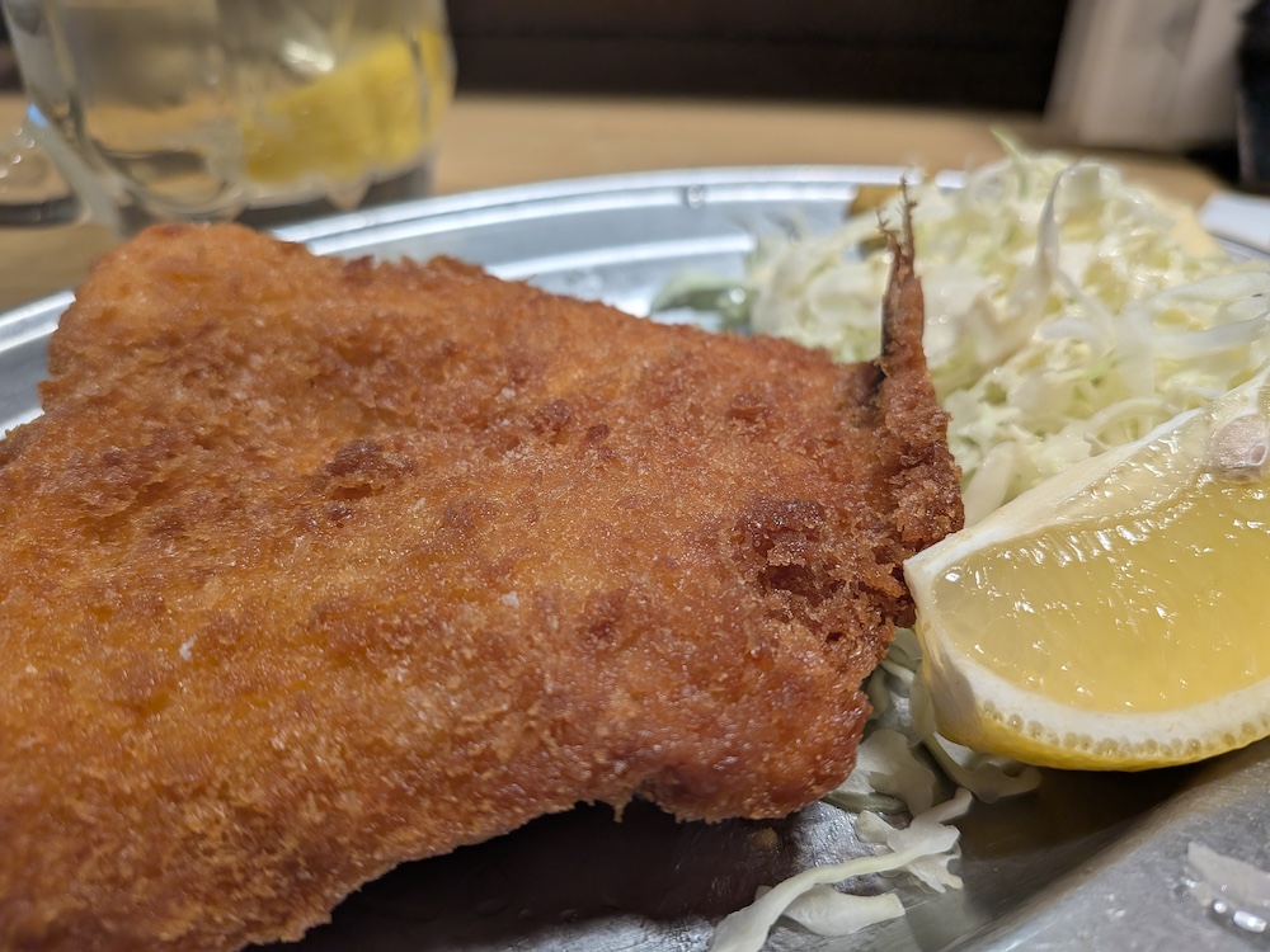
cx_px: 635
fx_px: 881
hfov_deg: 71.6
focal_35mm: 24
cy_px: 476
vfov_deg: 56.8
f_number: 1.7
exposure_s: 1/50
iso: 101
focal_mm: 4.53
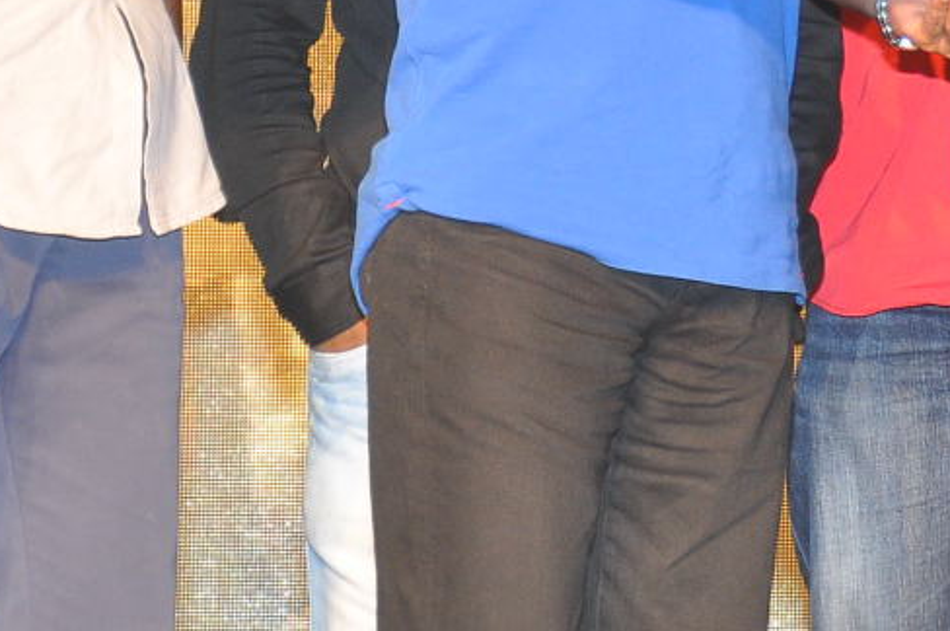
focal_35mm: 285
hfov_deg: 7.2
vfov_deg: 4.8
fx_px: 7511
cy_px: -126
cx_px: 1125
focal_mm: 58
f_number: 5.6
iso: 800
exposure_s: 1/80
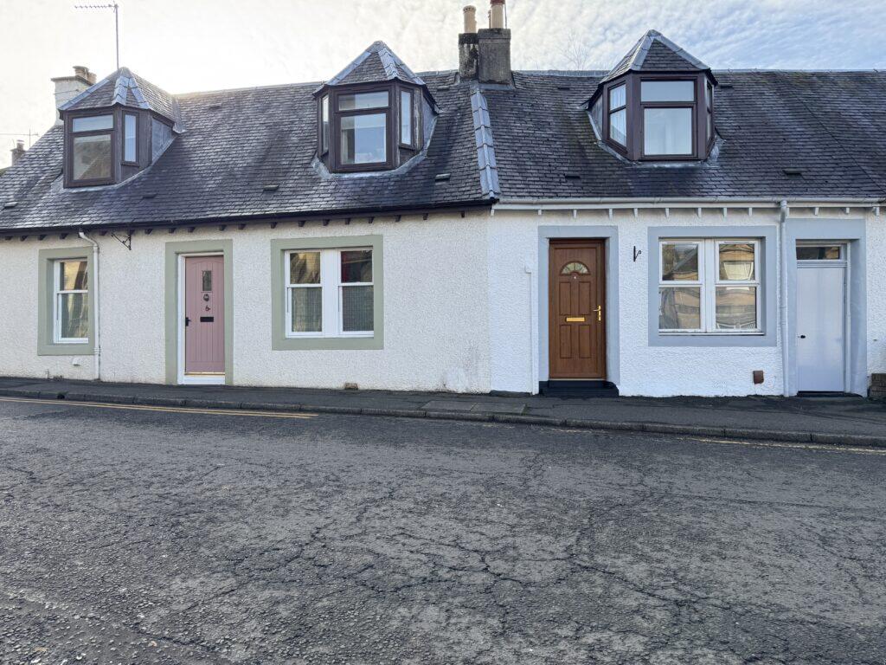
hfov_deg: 71.6
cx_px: 443
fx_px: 614
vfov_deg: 56.8
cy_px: 332
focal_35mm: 24
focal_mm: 6.76
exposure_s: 1/876
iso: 80
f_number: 1.78
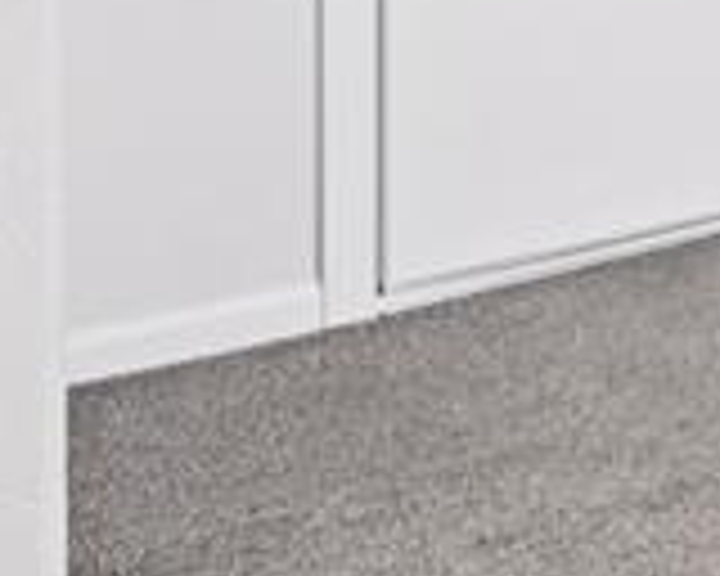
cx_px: 2196
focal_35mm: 84
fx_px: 1790
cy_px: -405
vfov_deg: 16.0
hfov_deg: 11.3
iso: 400
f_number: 11
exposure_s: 1/10
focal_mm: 14
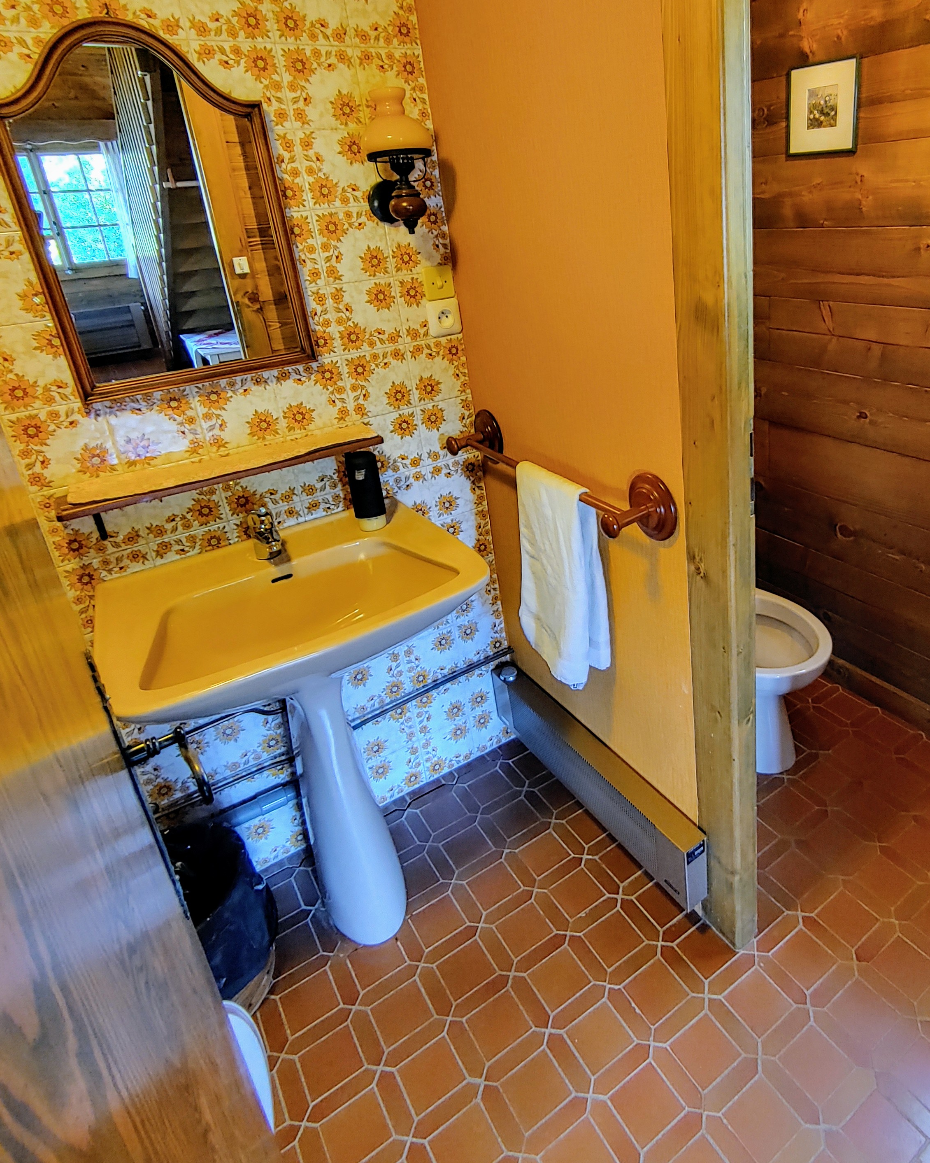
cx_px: 609
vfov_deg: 71.9
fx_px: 791
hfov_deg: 59.7
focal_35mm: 23
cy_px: 468
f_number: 2.4
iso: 500
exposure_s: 1/17
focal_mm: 1.97
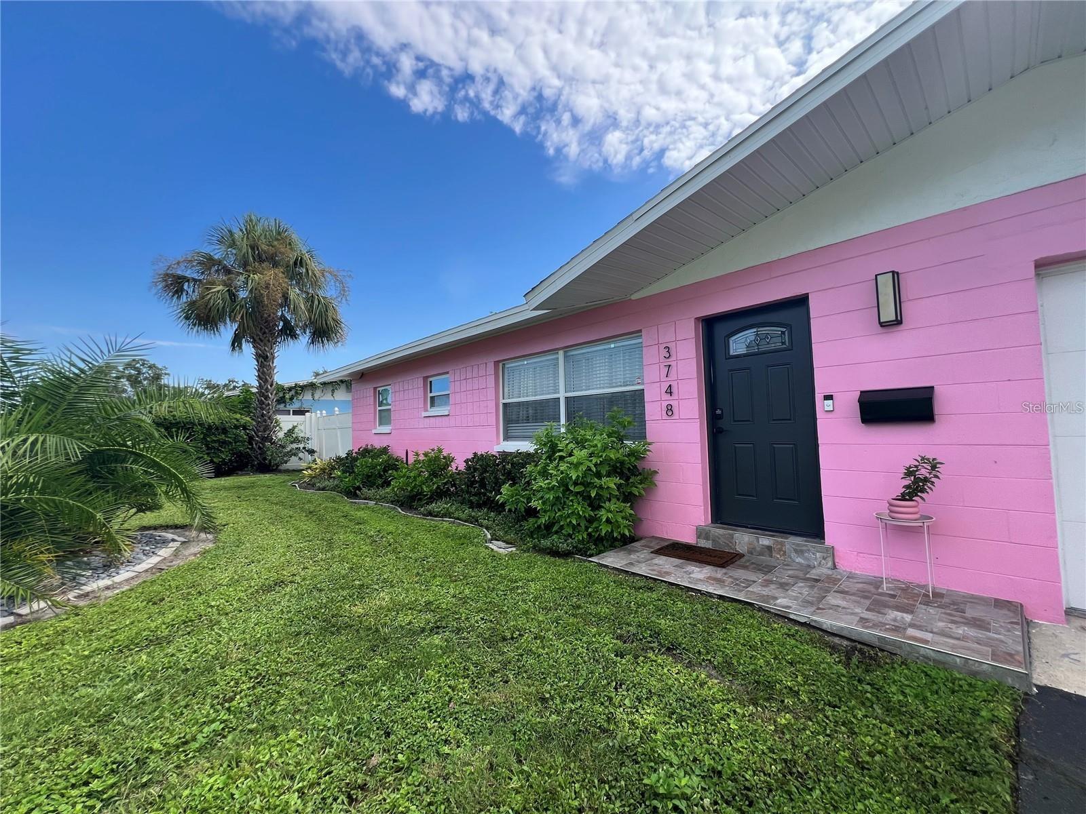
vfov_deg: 89.9
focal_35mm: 13
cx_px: 543
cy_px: 407
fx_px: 408
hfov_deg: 106.2
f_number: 1.8
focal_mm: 1.57
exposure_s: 1/561
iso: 32
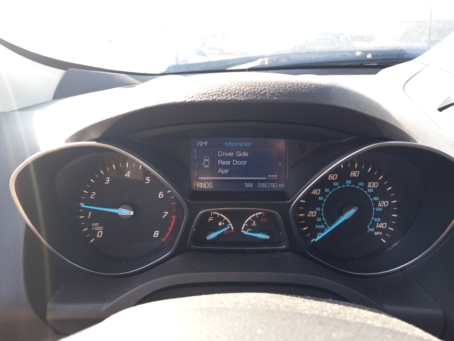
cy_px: 170
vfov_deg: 51.4
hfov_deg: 65.3
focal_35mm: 27
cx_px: 227
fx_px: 354
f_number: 1.8
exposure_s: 1/120
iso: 52
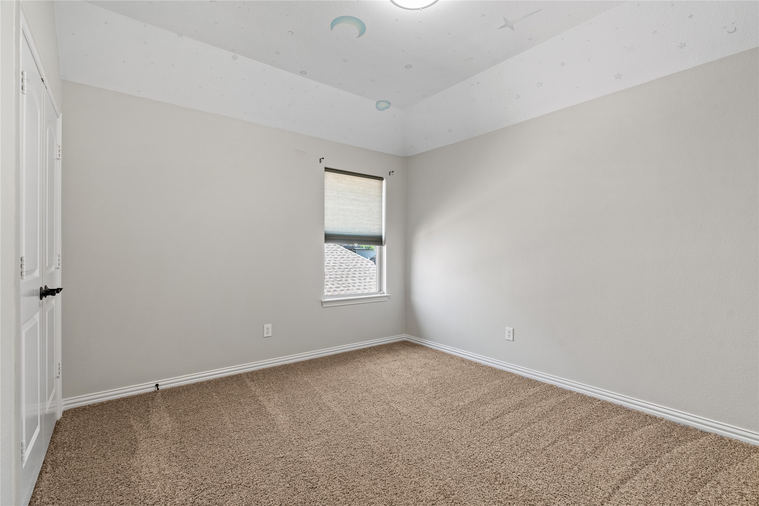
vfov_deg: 73.7
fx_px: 337
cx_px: 380
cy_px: 253
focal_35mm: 16
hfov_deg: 96.7
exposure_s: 3.2
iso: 250
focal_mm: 16
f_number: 8
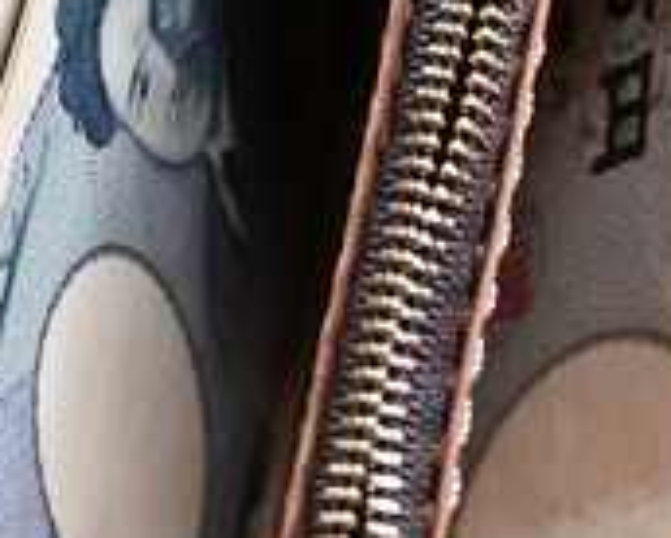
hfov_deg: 7.9
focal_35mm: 245
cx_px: 456
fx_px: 4871
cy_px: -4
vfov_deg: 6.3
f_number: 4.5
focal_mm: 50
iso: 1600
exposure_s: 1/80
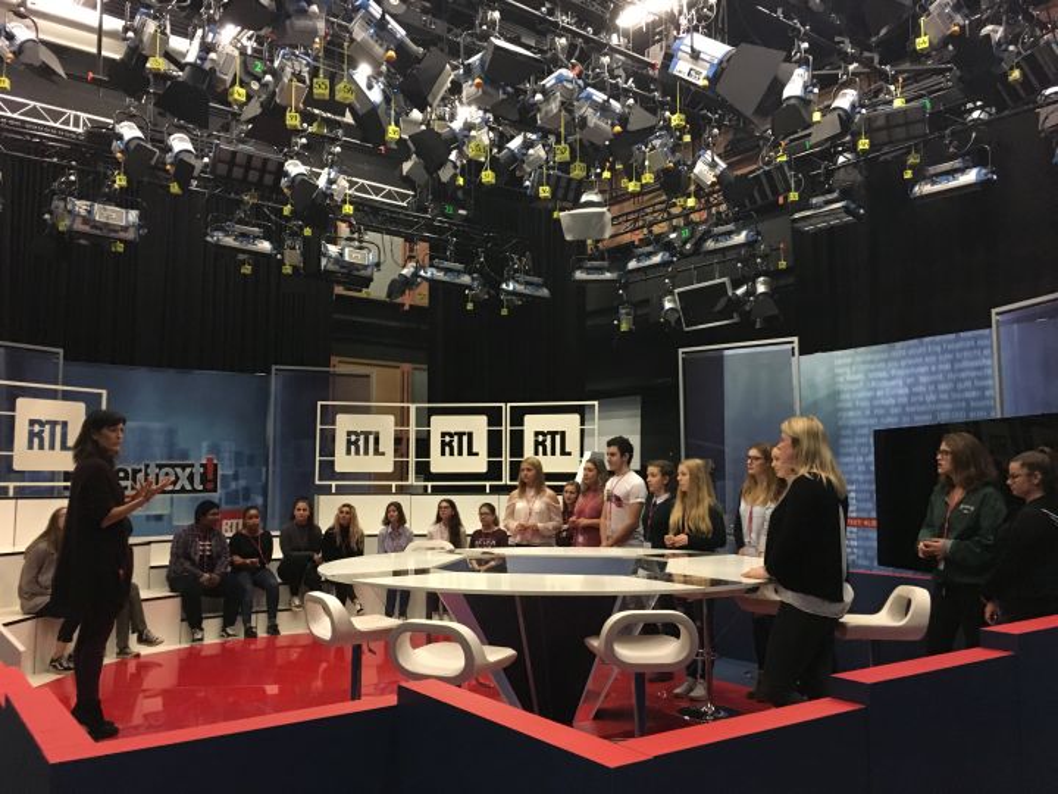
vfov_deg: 48.2
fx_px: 886
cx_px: 529
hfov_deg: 61.7
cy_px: 397
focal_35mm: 29
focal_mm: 4.15
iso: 250
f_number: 2.2
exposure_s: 1/17
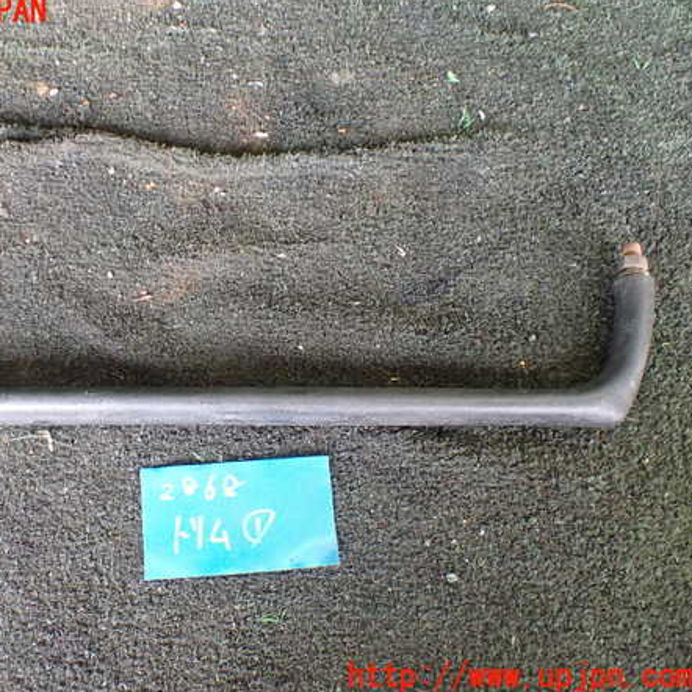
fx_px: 814
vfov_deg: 46.0
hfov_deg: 45.4
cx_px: 232
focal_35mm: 36
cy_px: 344
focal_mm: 5.4
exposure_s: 1/80
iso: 800
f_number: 2.3
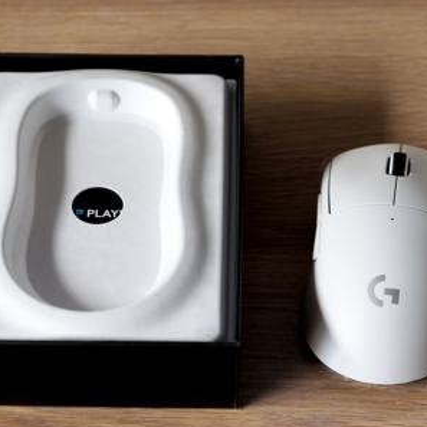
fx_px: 2093
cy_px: 224
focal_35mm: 150
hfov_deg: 11.6
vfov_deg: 11.6
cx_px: 206
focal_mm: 60
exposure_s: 1/125
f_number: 4.5
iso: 640
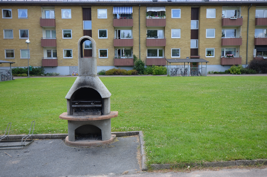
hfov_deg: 53.2
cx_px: 134
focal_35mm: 36
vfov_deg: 36.7
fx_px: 266
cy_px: 88
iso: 200
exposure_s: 1/160
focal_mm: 24
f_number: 6.3
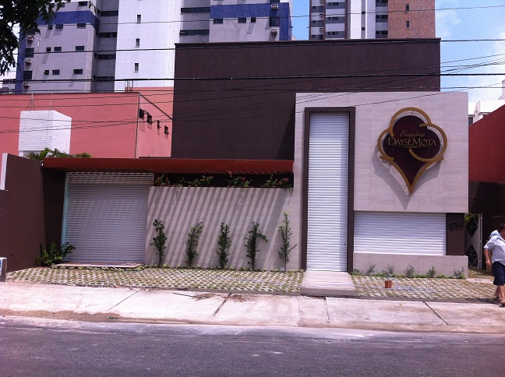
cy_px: 188
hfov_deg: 52.7
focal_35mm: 35
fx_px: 510
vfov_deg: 40.6
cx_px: 252
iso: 80
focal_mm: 3.85
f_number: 2.8
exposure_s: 1/1312
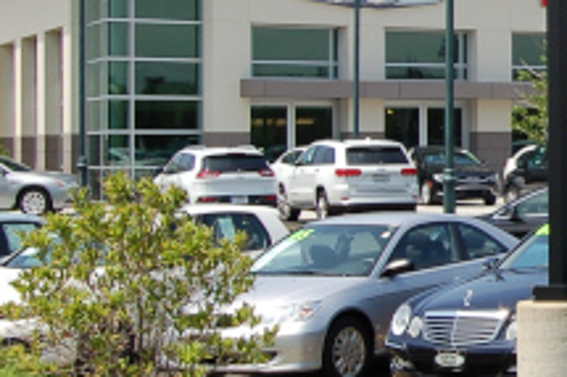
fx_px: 2282
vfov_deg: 9.4
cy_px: 66
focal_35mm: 145
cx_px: 828
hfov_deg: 13.4
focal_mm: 26
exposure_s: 1/250
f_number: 10
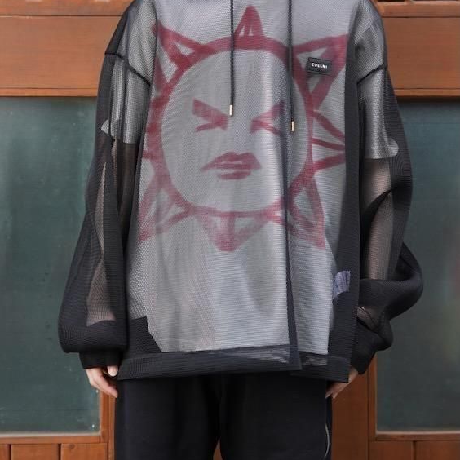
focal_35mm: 64
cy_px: 248
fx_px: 962
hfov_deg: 26.9
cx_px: 230
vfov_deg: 26.9
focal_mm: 50
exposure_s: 1/125
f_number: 3.2
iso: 200
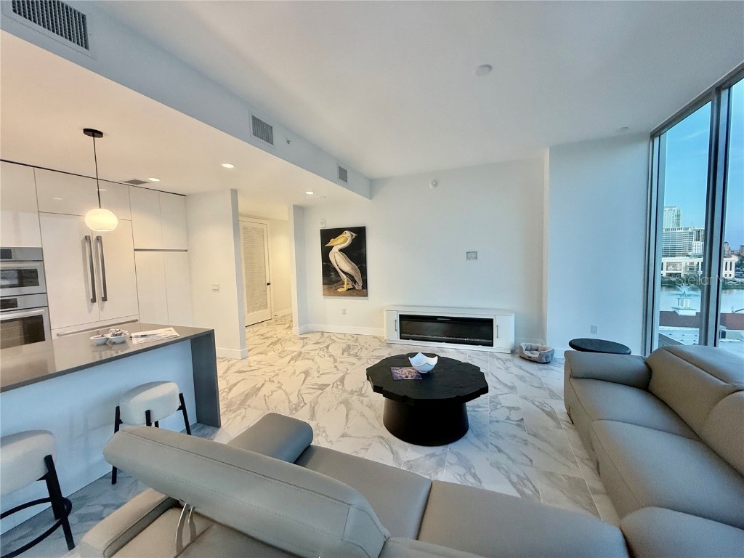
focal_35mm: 14
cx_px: 372
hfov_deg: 102.1
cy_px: 279
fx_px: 301
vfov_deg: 85.7
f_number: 2.2
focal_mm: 2.22
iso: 200
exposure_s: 1/120
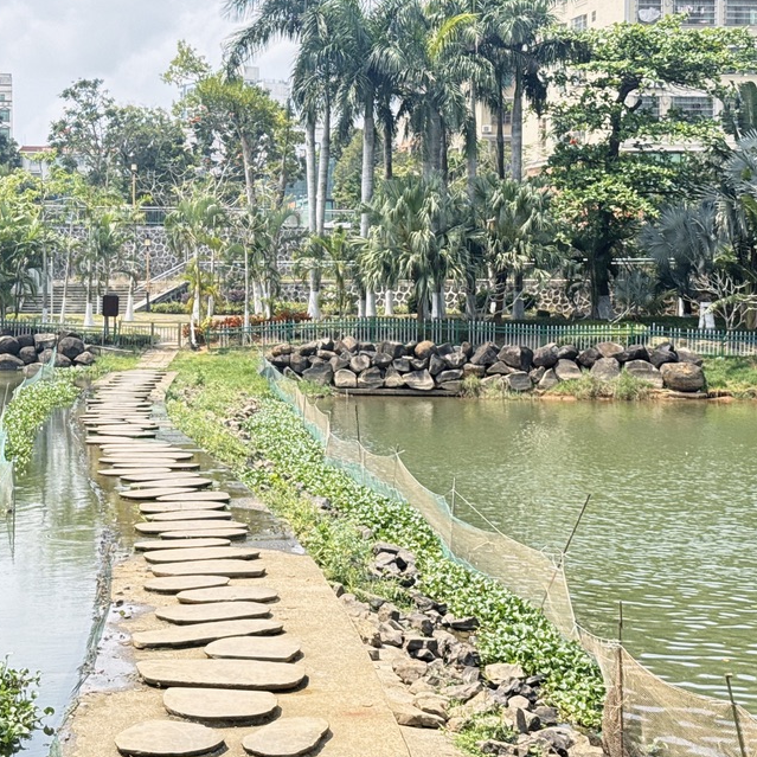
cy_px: 304
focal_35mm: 68
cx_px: 172
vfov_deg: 25.3
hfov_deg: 25.0
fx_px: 1682
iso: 100
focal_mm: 6.76
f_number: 1.78
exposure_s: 1/2342
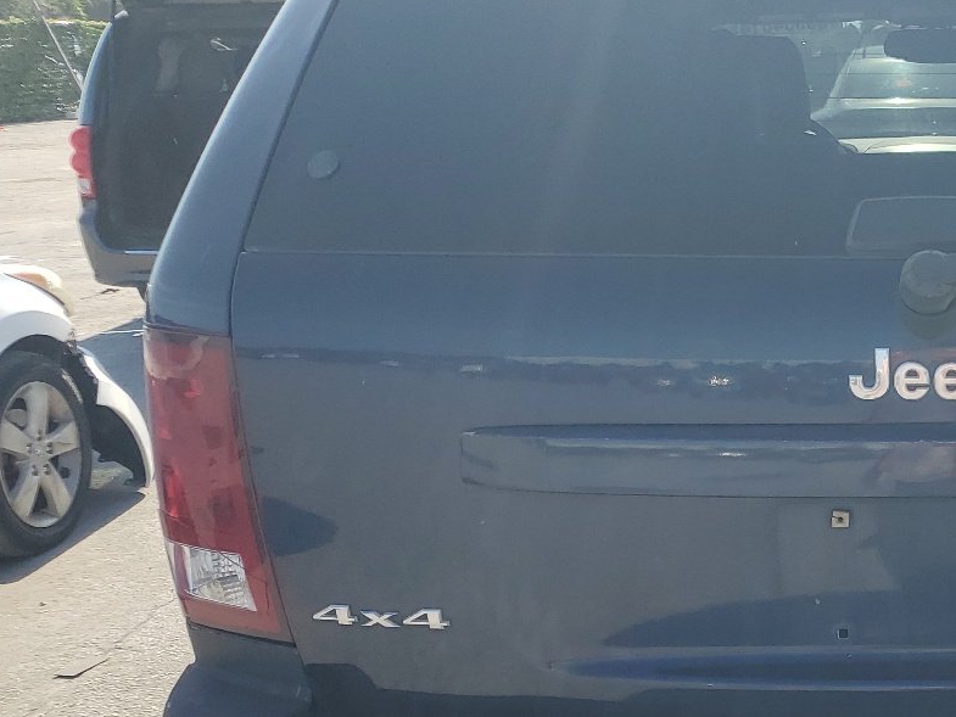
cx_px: 940
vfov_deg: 27.4
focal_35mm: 53
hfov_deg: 33.3
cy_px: 448
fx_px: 1464
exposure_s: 1/2000
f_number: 1.5
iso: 50
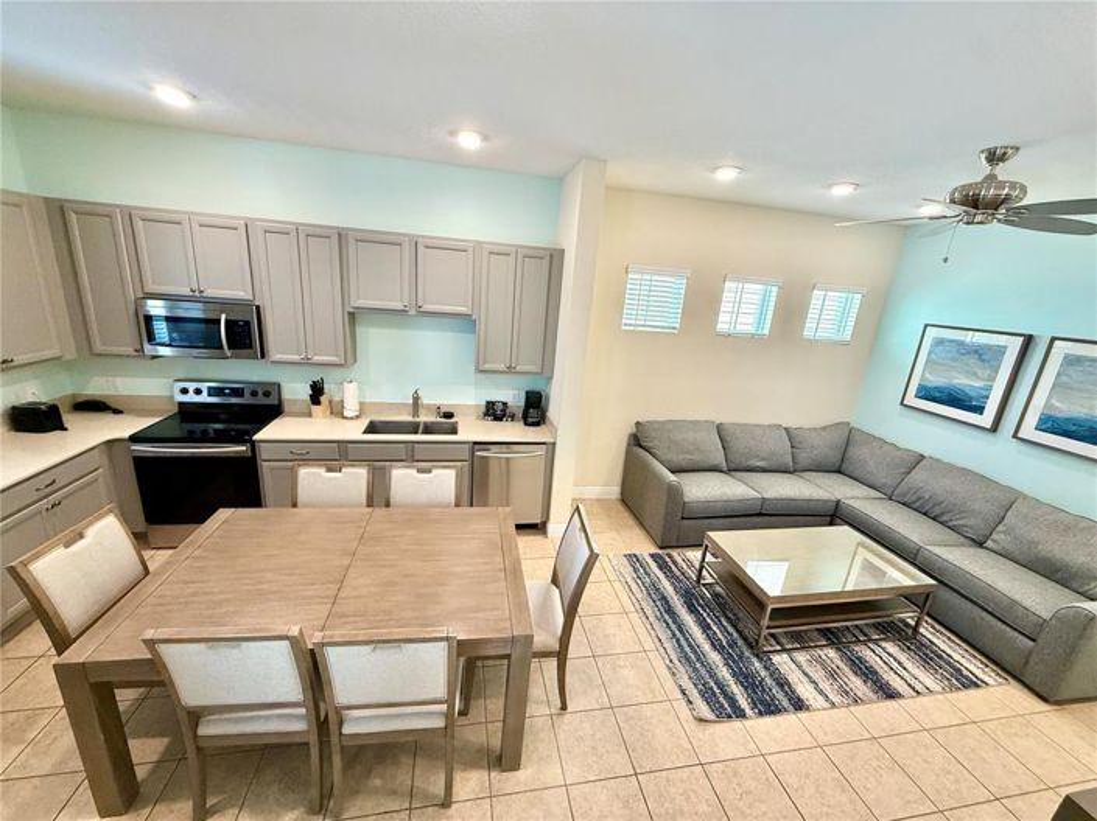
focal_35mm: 14
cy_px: 410
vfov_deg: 85.6
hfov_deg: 102.1
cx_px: 548
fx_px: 443
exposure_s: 1/120
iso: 200
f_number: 2.2
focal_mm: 2.22
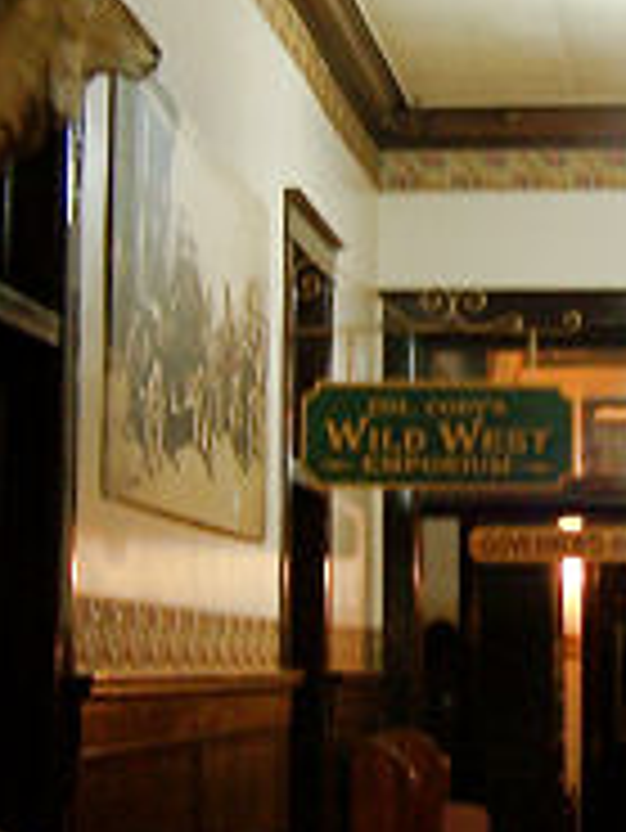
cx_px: 635
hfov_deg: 13.6
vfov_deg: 18.3
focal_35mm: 107
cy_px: 328
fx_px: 2577
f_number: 3.4
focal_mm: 5.5
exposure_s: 1/2
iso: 80
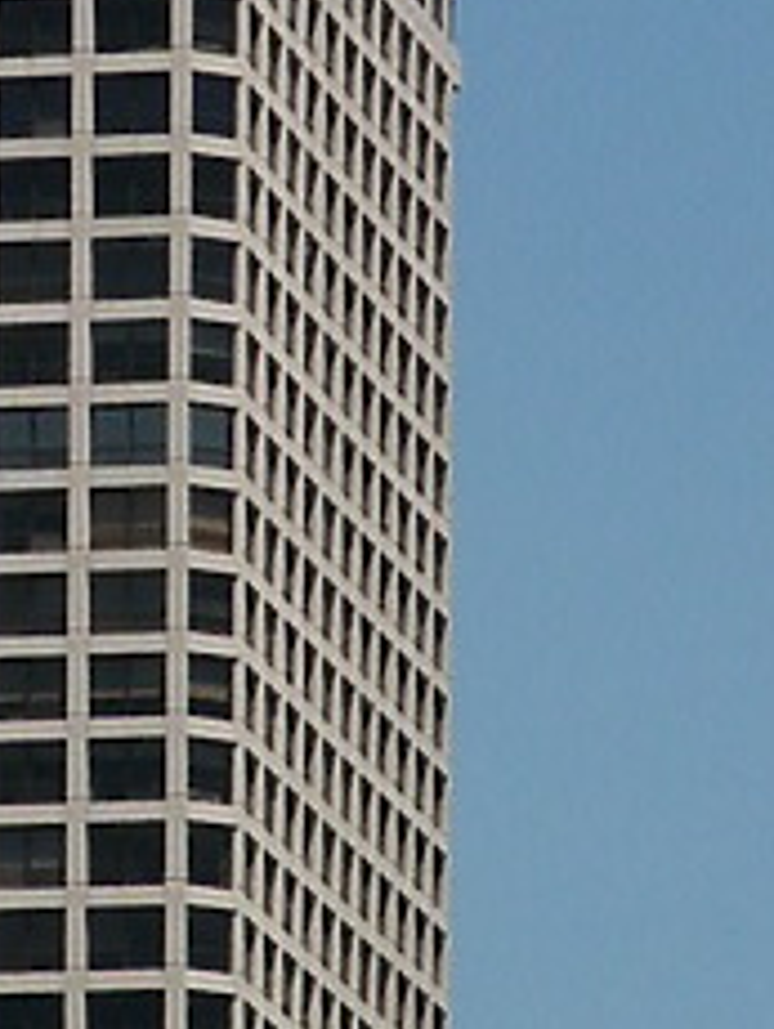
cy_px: 157
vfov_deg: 3.6
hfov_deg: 2.7
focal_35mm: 543
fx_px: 16158
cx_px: -105
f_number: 8
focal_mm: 28.23
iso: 64
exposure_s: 1/350
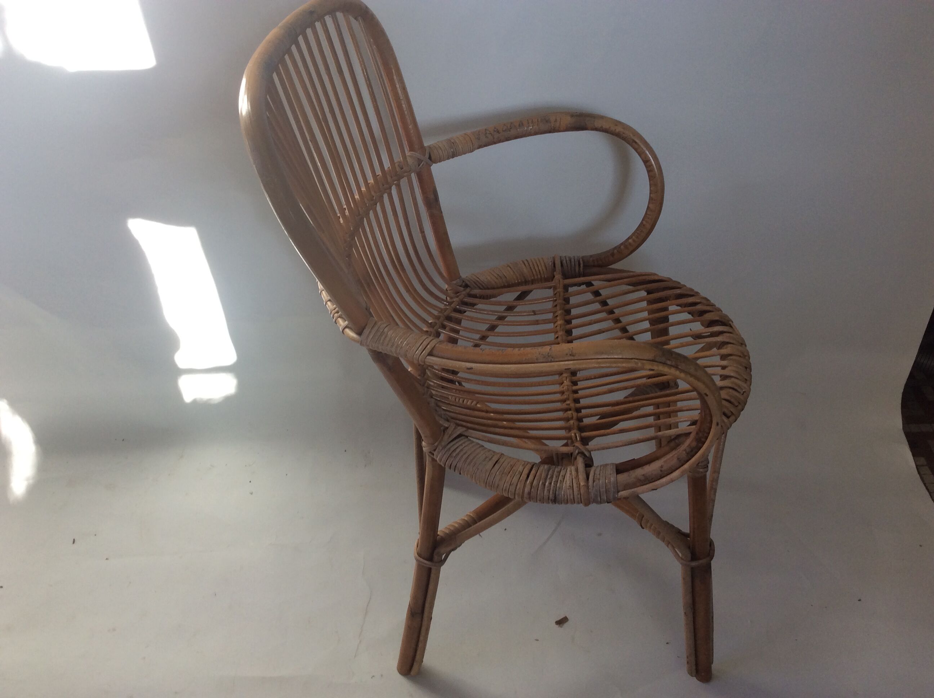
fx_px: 862
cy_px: 349
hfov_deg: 56.9
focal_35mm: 32
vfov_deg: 44.1
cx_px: 467
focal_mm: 3.3
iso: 32
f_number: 2.4
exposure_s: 1/50
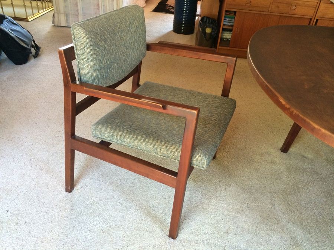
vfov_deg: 46.8
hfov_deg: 60.0
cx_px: 167
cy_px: 125
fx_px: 289
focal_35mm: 30
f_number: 2.2
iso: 125
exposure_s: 1/30
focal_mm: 4.12
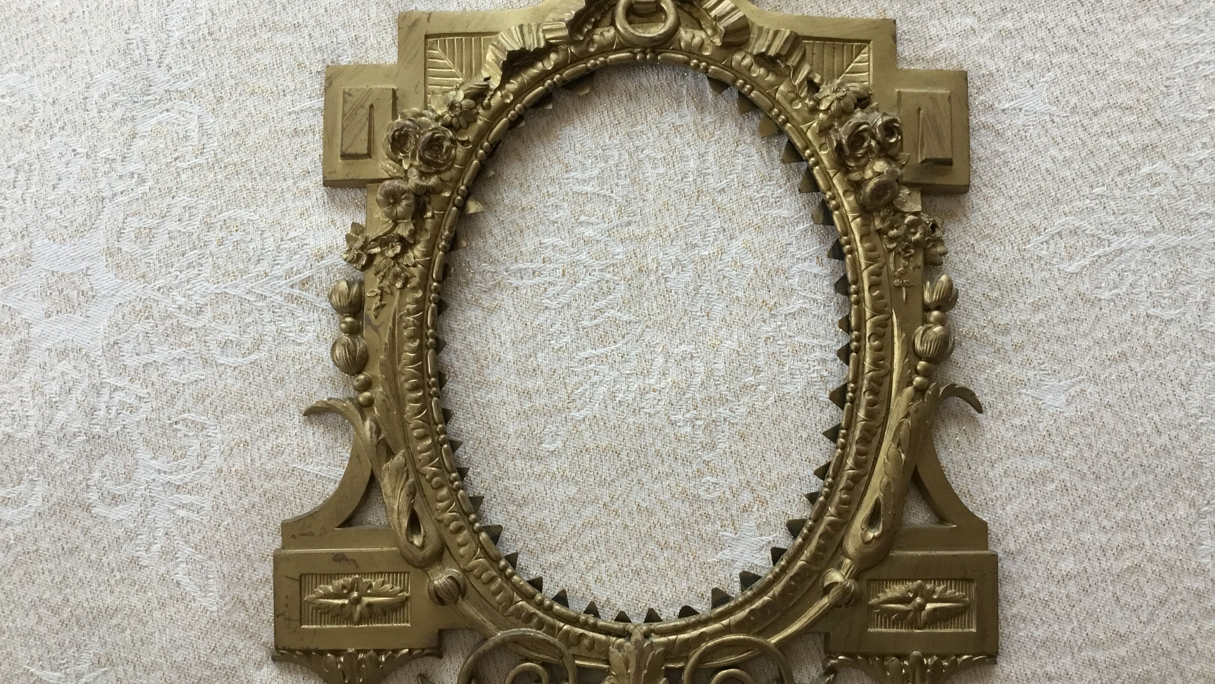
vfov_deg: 34.6
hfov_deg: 58.0
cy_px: 369
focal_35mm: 34
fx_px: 1095
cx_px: 606
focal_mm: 3.3
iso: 125
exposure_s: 1/33
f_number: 2.4
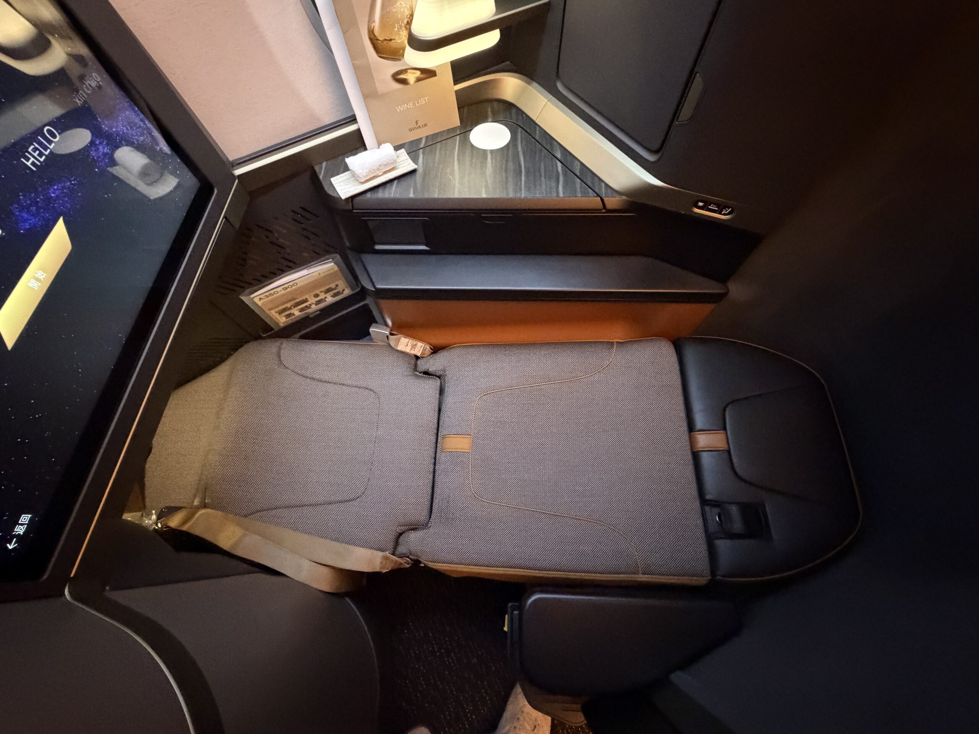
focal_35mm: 14
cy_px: 367
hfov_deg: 102.1
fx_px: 396
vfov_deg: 85.7
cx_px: 490
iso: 1600
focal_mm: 2.22
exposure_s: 1/38
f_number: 2.2
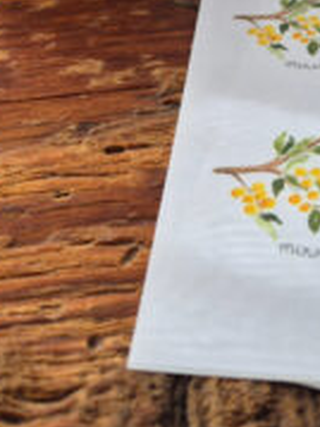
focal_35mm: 60
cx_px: 229
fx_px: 740
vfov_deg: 28.3
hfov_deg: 24.2
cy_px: -80
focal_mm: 5.4
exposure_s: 1/180
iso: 80
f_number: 1.8
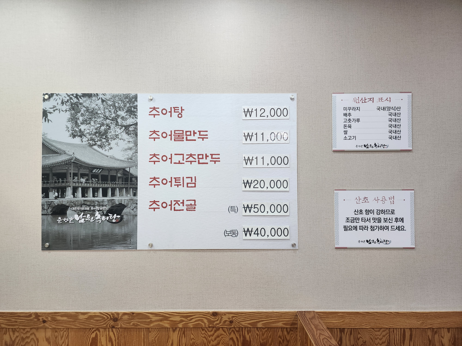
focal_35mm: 23
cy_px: 173
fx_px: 307
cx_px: 231
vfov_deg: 58.9
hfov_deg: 73.9
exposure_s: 1/120
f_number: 1.8
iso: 200
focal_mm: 6.4
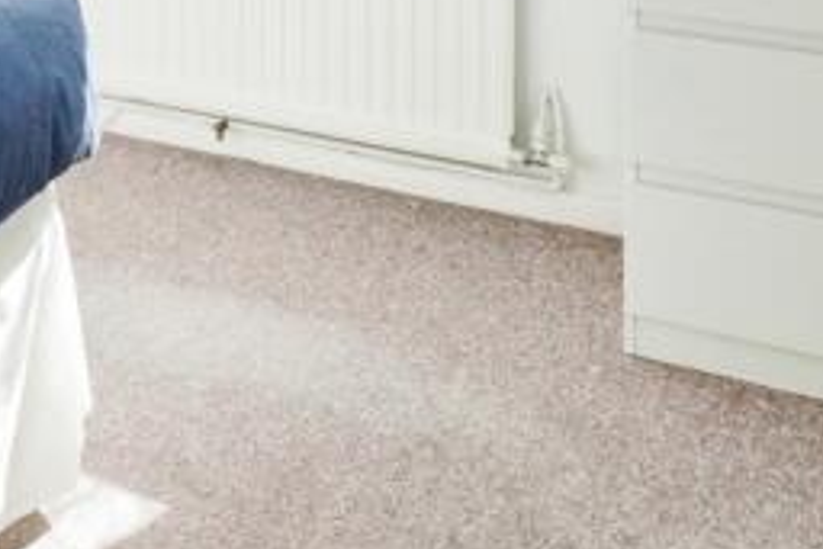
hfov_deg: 26.8
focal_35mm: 64
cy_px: -342
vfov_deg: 18.2
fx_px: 1464
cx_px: -231
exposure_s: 1/250
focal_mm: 16
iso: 2000
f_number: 16
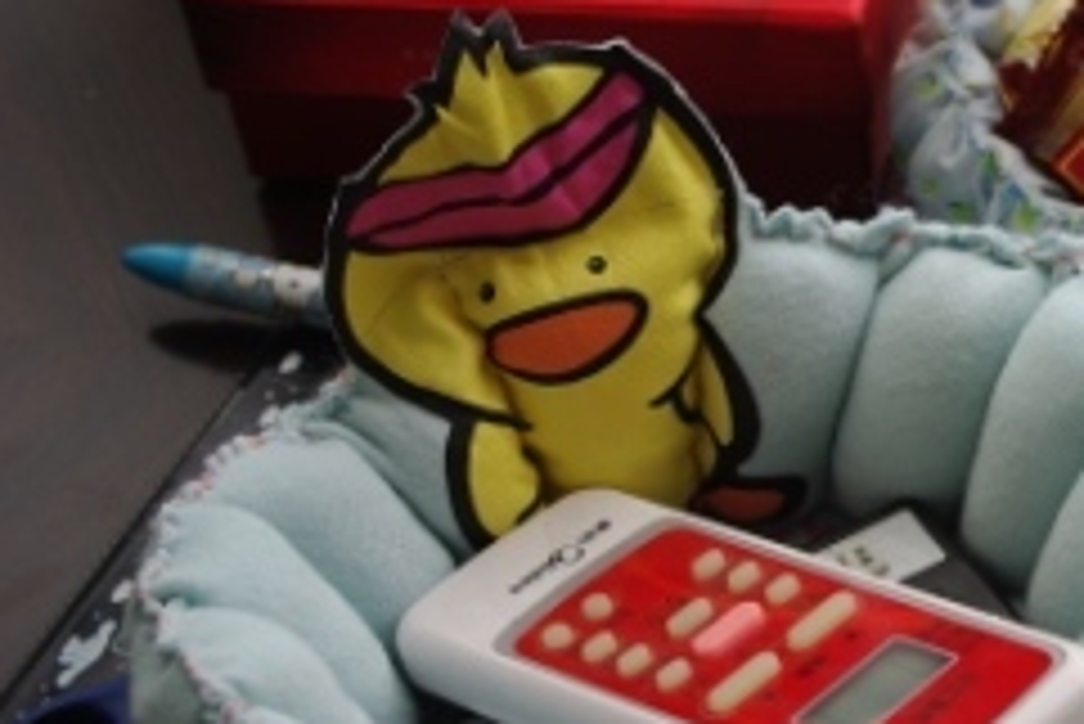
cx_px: 1003
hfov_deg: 18.9
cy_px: 378
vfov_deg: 12.9
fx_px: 3194
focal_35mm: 106
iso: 100
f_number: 4.5
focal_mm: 37.5
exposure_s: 1/45
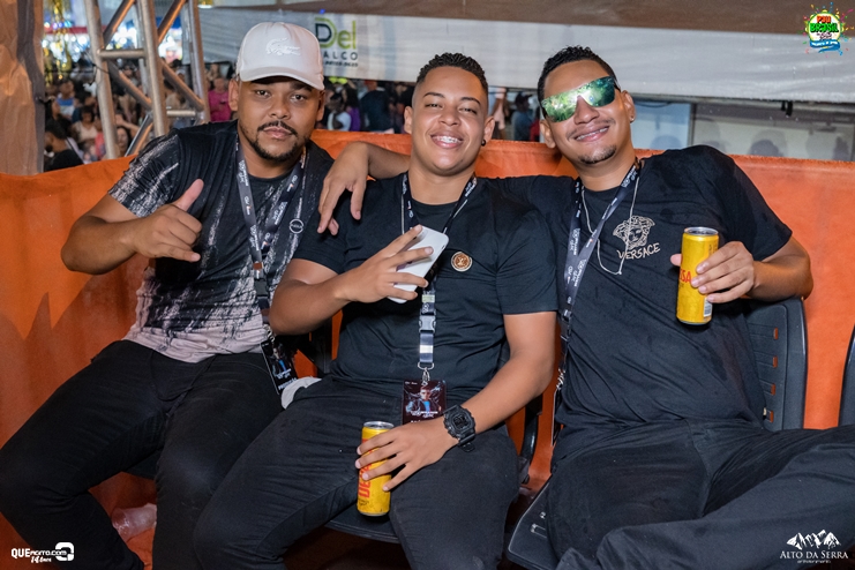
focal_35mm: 36
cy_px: 285
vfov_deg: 36.9
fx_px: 855
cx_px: 428
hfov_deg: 53.1
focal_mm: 24
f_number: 2.8
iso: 2500
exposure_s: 1/160
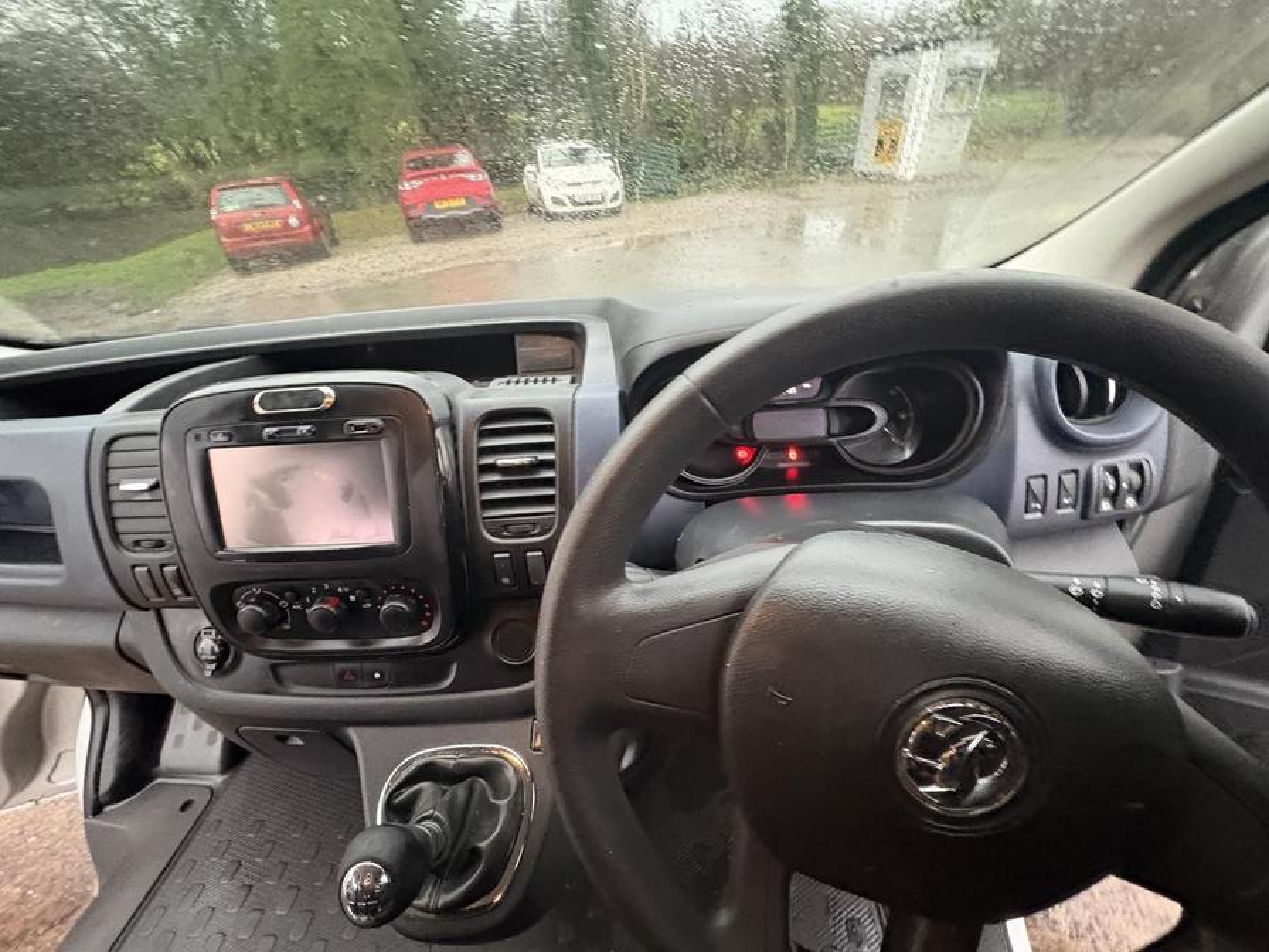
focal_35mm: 14
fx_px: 513
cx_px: 634
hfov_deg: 102.1
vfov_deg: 85.7
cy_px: 476
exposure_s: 1/35
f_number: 2.2
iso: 1000
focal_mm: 2.22
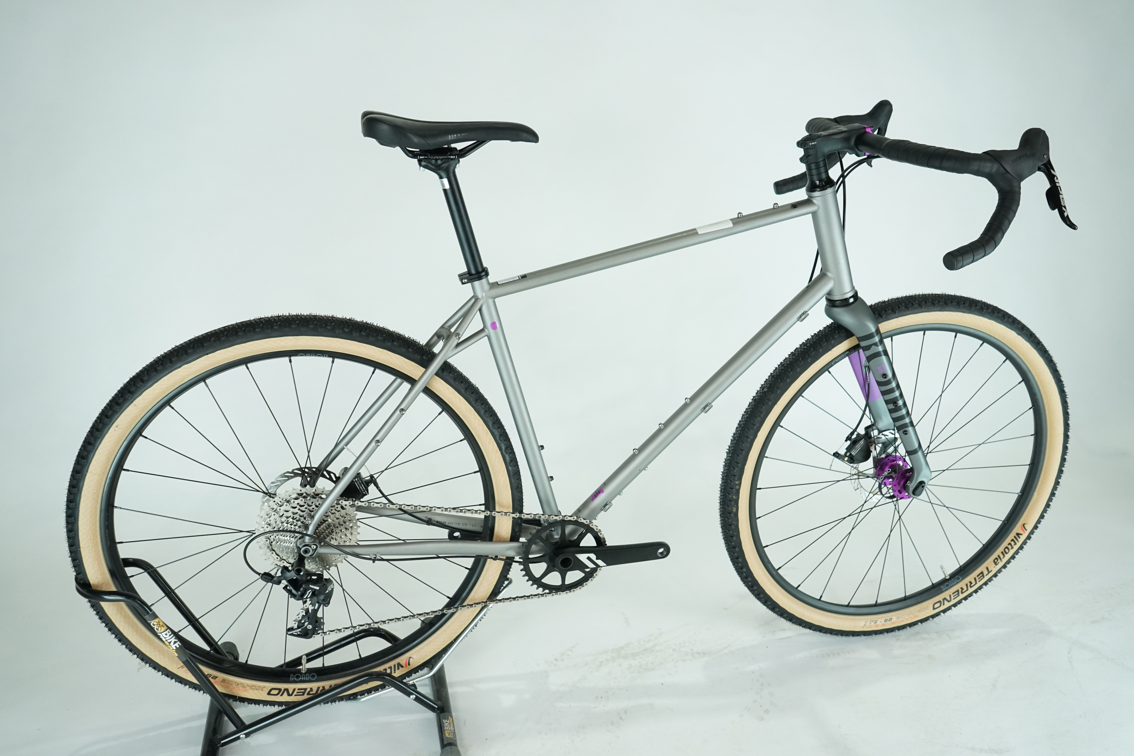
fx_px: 913
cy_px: 378
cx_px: 567
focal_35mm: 29
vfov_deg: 45.0
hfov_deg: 63.7
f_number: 5.6
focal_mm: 29
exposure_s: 1/200
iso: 1600
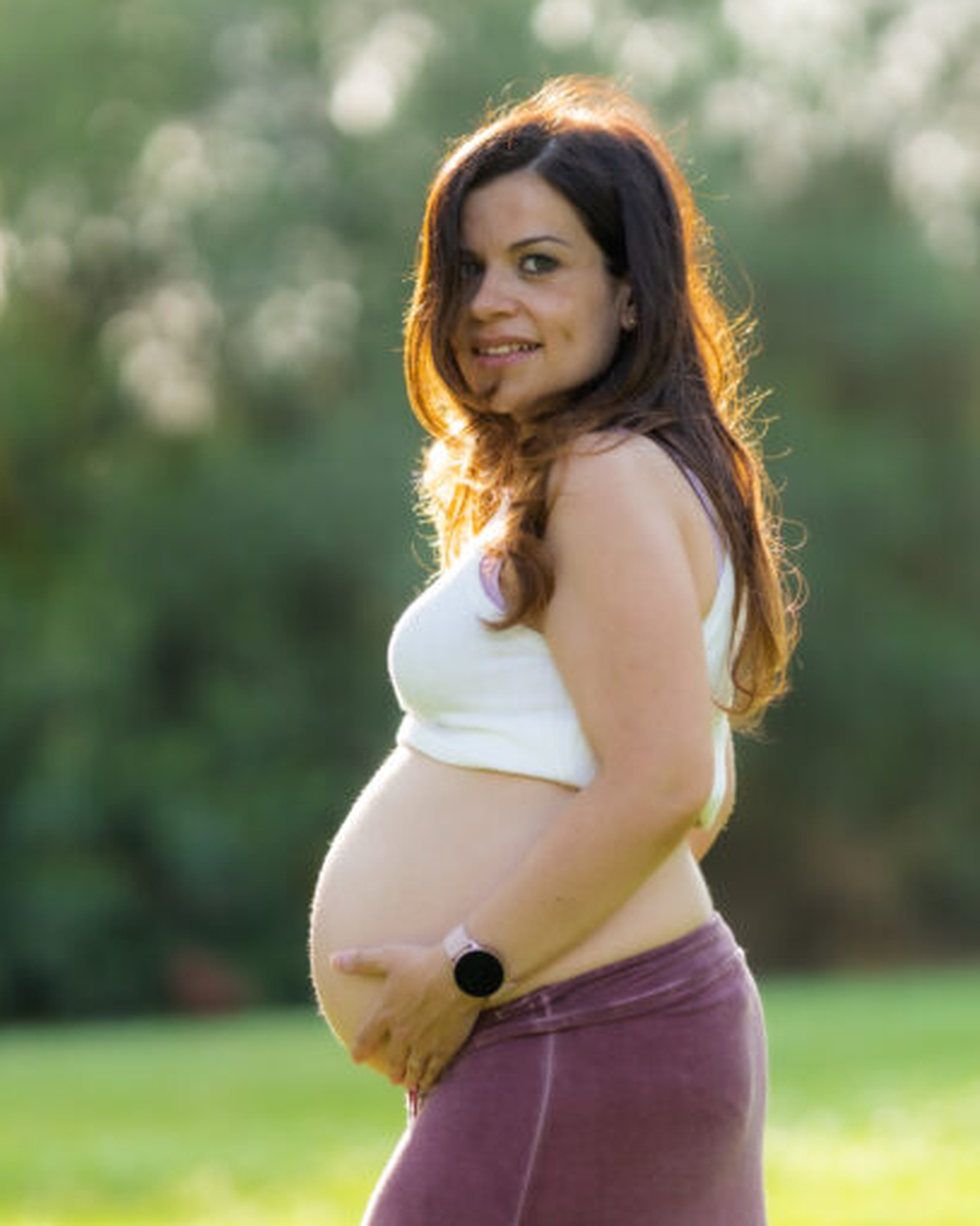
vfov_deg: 10.7
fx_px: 6554
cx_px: 518
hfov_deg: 8.6
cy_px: 612
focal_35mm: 181
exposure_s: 1/1600
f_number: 1.4
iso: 100
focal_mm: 85
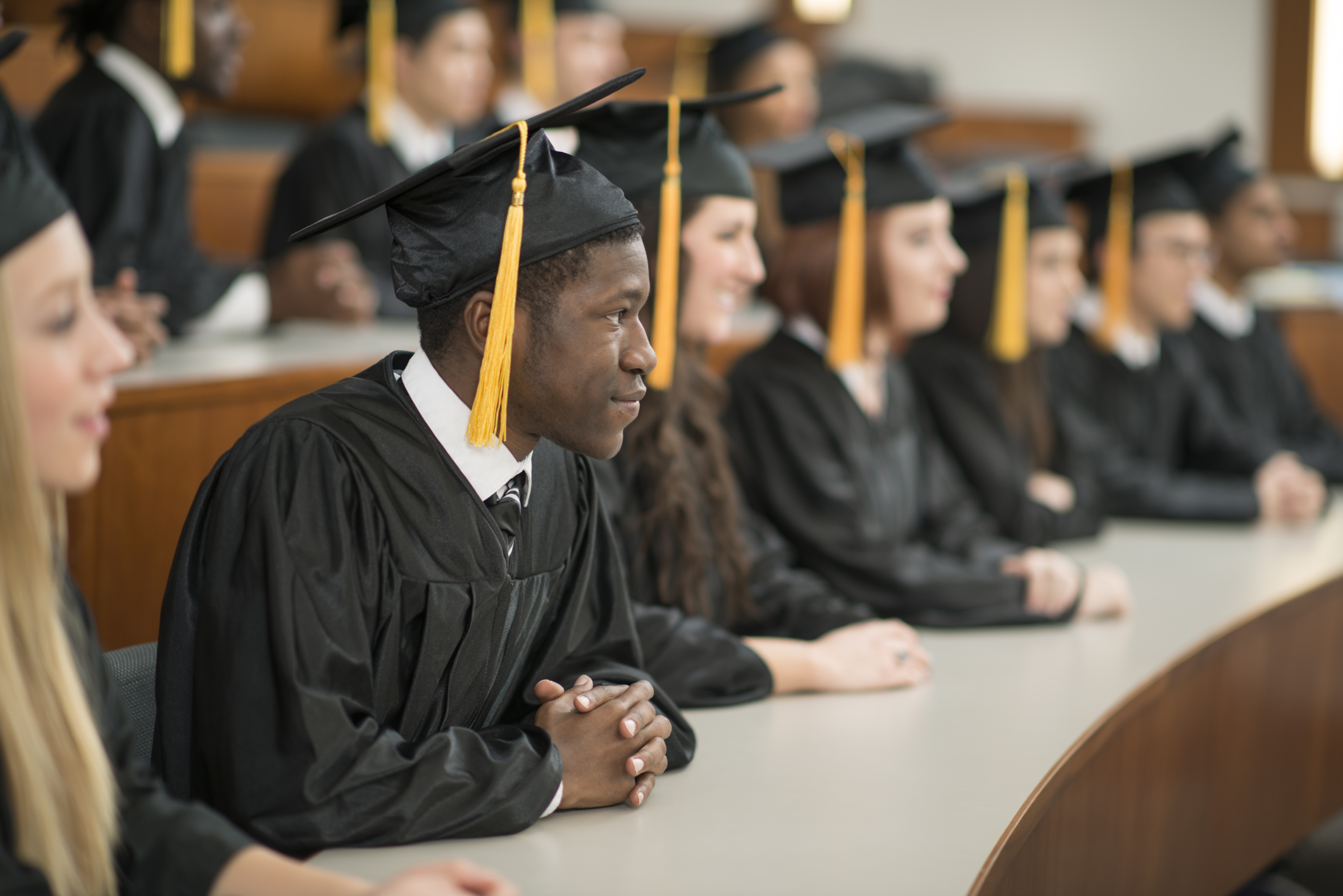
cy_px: 448
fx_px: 3172
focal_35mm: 85
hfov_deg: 23.9
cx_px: 672
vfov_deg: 16.1
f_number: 1.8
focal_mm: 85
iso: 100
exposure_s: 1/200
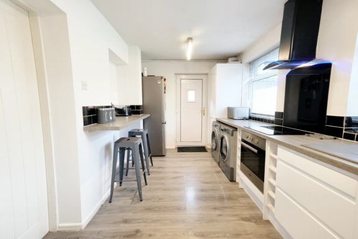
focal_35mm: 15
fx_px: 149
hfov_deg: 100.4
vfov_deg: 77.3
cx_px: 179
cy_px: 120
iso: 4000
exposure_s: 1/85
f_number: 5.6
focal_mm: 10
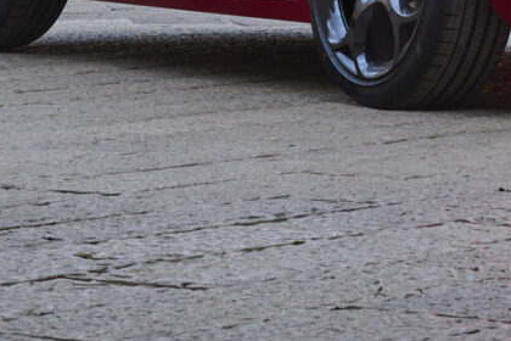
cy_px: -659
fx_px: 3719
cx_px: 593
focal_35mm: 262
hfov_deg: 7.8
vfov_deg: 5.0
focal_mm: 43
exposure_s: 1.3
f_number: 7.1
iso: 125
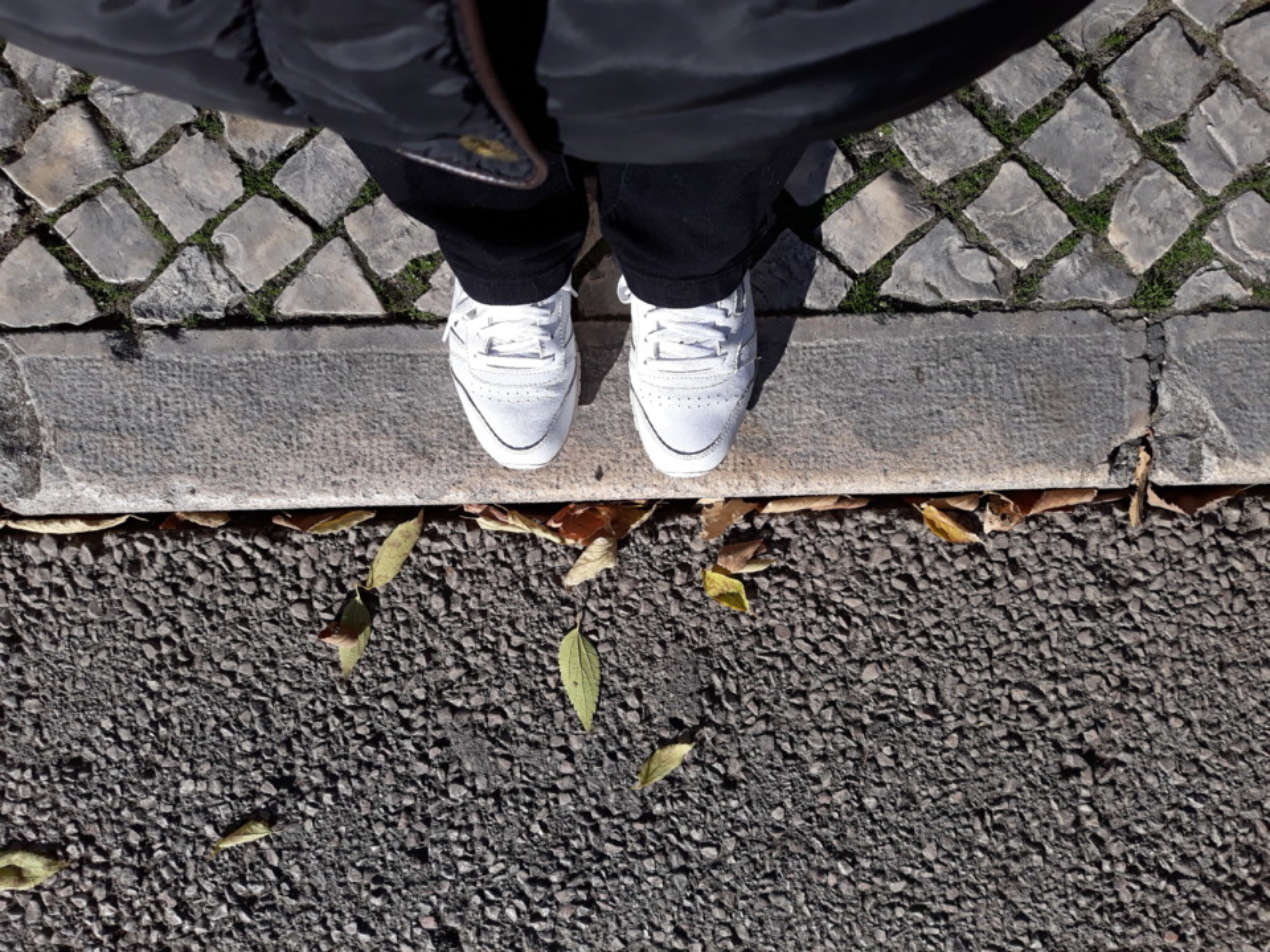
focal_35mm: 27
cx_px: 635
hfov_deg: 65.3
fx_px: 991
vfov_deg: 51.4
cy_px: 476
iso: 40
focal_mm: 3.71
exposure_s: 1/1672
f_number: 1.7
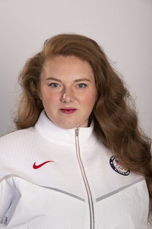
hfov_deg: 7.0
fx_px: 1248
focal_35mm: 197
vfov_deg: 10.4
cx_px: 72
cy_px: 118
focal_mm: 185
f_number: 13
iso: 100
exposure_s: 1/200
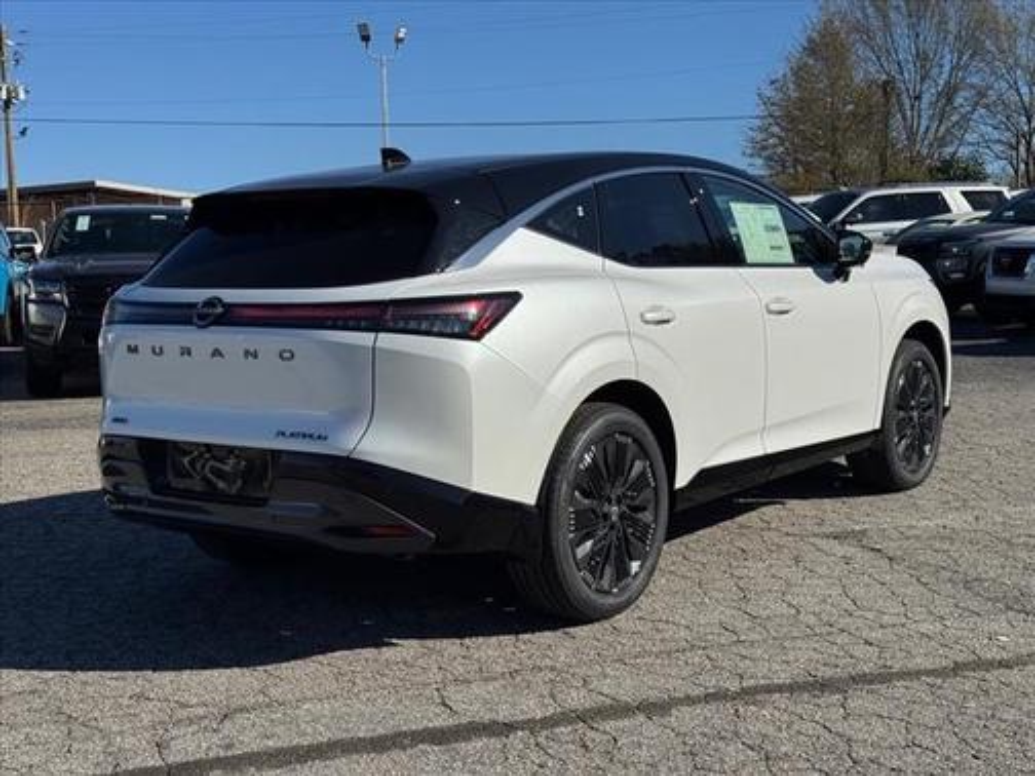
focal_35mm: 48
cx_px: 518
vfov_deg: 30.3
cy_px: 388
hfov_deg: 39.7
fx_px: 1435
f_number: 1.78
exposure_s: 1/10526
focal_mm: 6.76
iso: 80
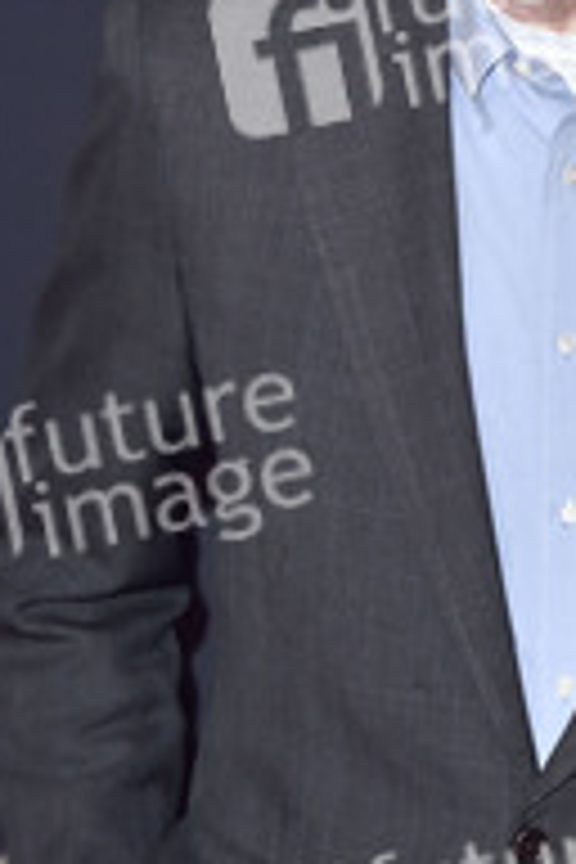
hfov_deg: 6.3
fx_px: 5256
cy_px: 256
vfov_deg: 9.4
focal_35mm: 219
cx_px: 574
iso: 320
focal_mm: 105
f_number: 7.1
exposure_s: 1/250
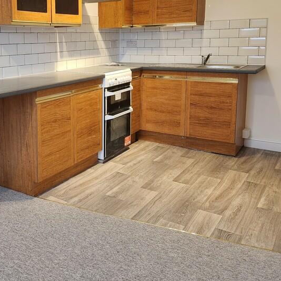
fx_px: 358
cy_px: 93
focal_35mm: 39
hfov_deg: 41.0
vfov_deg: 42.2
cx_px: 55
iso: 250
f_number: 1.8
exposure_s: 1/100
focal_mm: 5.4
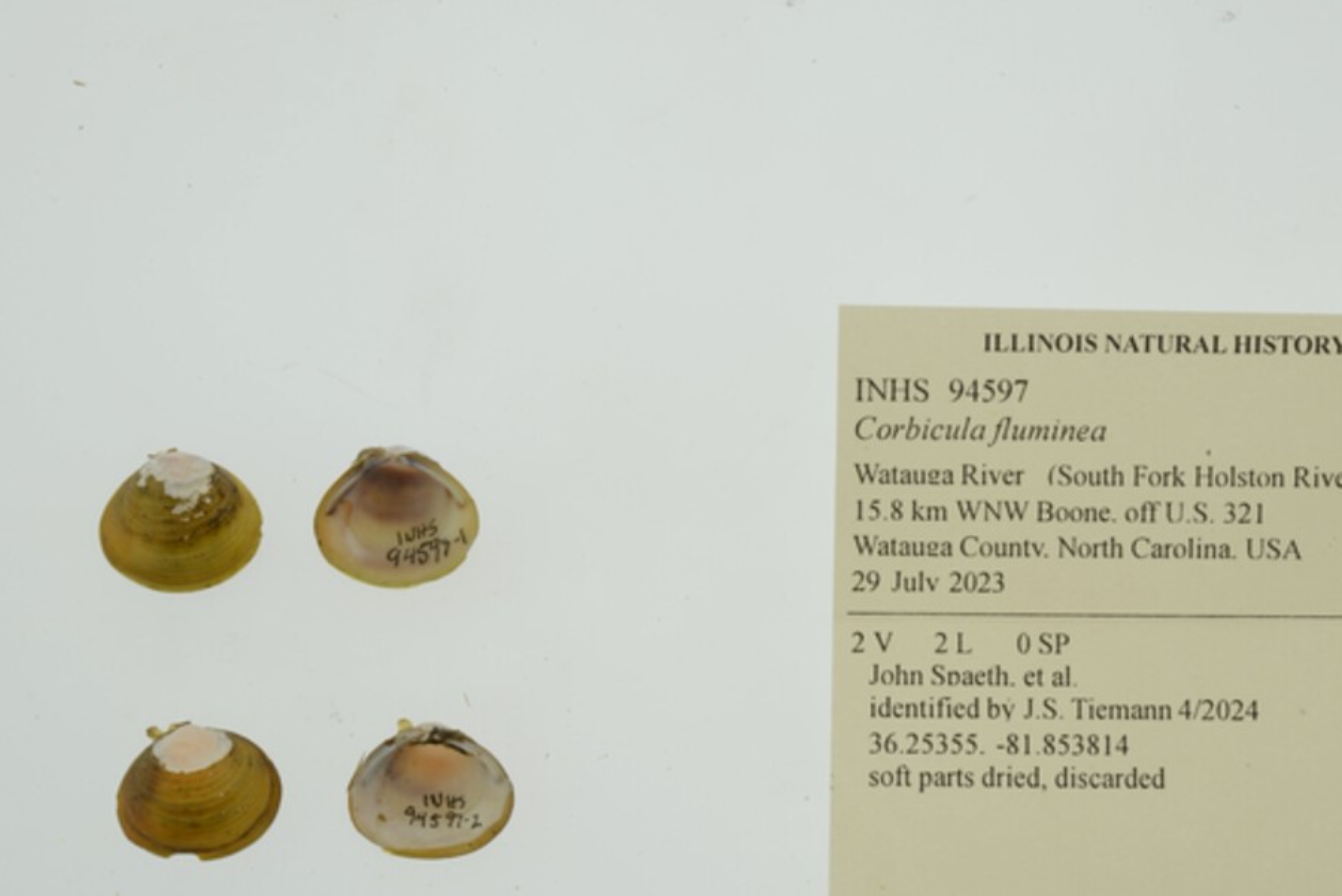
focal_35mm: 80
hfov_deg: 25.3
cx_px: 769
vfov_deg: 17.1
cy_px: 543
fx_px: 2984
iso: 100
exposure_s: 1/13
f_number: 32
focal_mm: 60
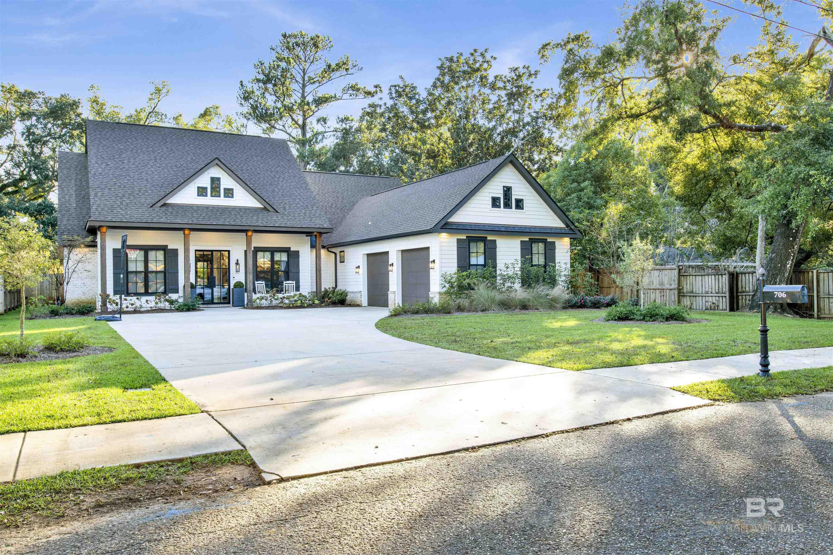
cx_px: 416
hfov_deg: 67.4
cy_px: 278
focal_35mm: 27
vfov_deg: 47.9
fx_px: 625
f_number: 11
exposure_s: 1/25
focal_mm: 27
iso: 200
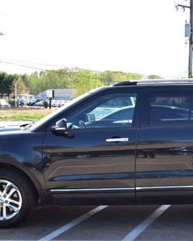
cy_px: 143
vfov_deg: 30.0
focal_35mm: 63
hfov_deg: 24.1
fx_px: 448
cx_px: 142
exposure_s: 1/250
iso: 400
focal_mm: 25
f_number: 10
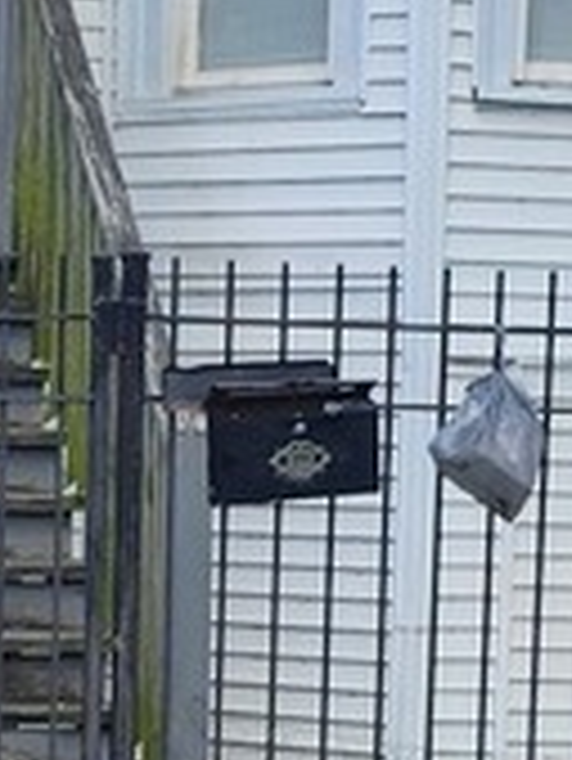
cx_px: 171
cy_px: 747
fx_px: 3235
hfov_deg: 10.1
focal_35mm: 147
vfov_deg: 13.3
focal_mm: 6.4
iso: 12
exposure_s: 1/234
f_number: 1.8
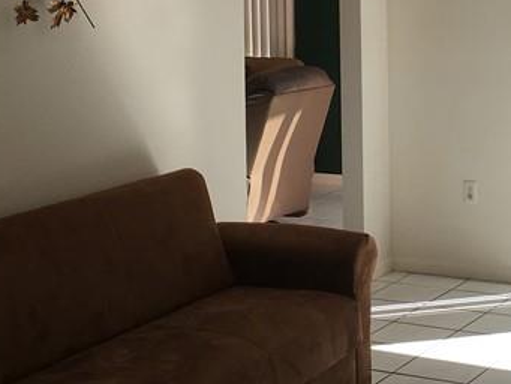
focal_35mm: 87
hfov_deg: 22.3
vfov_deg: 16.7
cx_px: 388
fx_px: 1285
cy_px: 24
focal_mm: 4.15
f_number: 2.2
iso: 25
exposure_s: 1/416
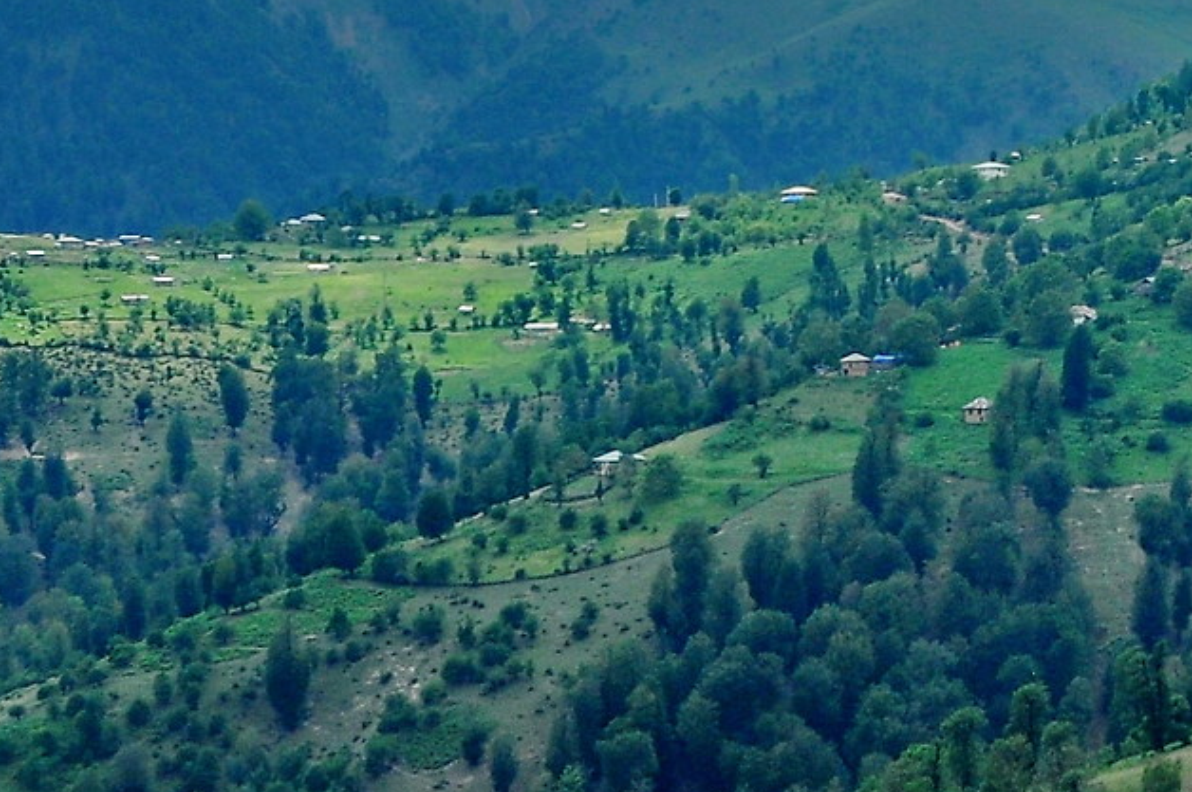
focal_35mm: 149
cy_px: 6
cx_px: 1481
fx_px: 4927
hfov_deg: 13.4
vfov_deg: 9.1
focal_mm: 26
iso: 200
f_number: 9
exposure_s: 1/320
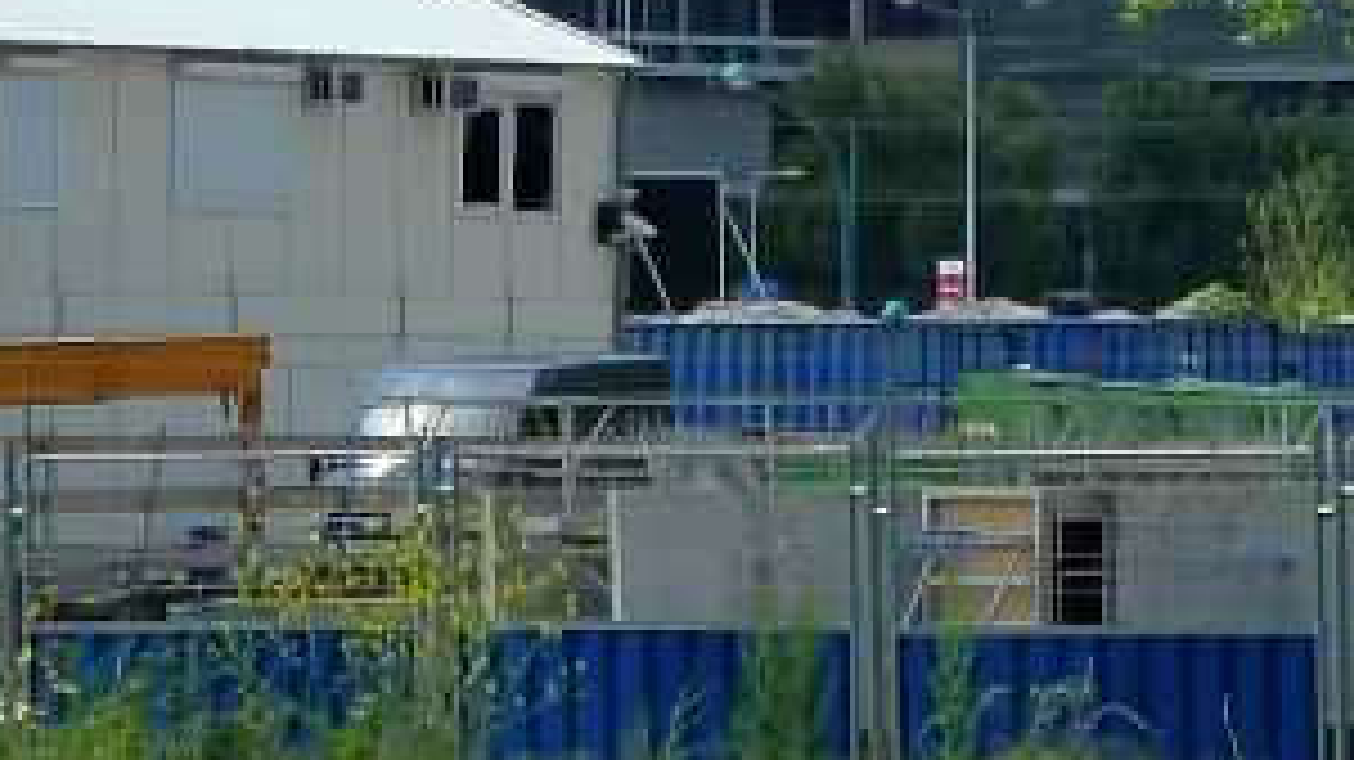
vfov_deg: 3.1
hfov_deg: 5.6
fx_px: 13852
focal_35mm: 386
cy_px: -639
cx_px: 1174
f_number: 4.3
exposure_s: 1/500
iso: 125
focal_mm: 17
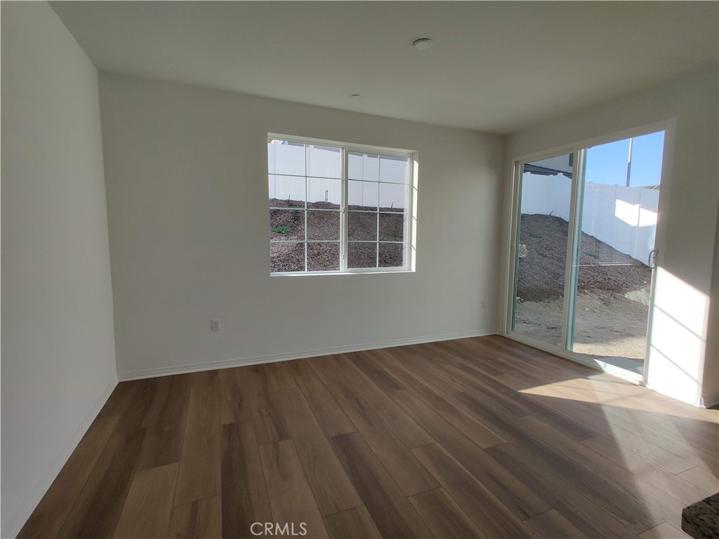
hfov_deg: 106.2
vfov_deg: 89.9
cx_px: 360
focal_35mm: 13
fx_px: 270
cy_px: 270
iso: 100
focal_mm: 2.25
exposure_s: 1/327
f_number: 2.2
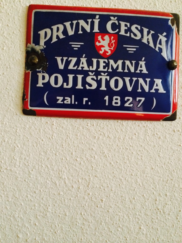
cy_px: 122
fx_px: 210
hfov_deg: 46.8
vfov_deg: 60.0
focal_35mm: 30
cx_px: 91
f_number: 2.2
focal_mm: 4.12
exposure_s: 1/15
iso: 500
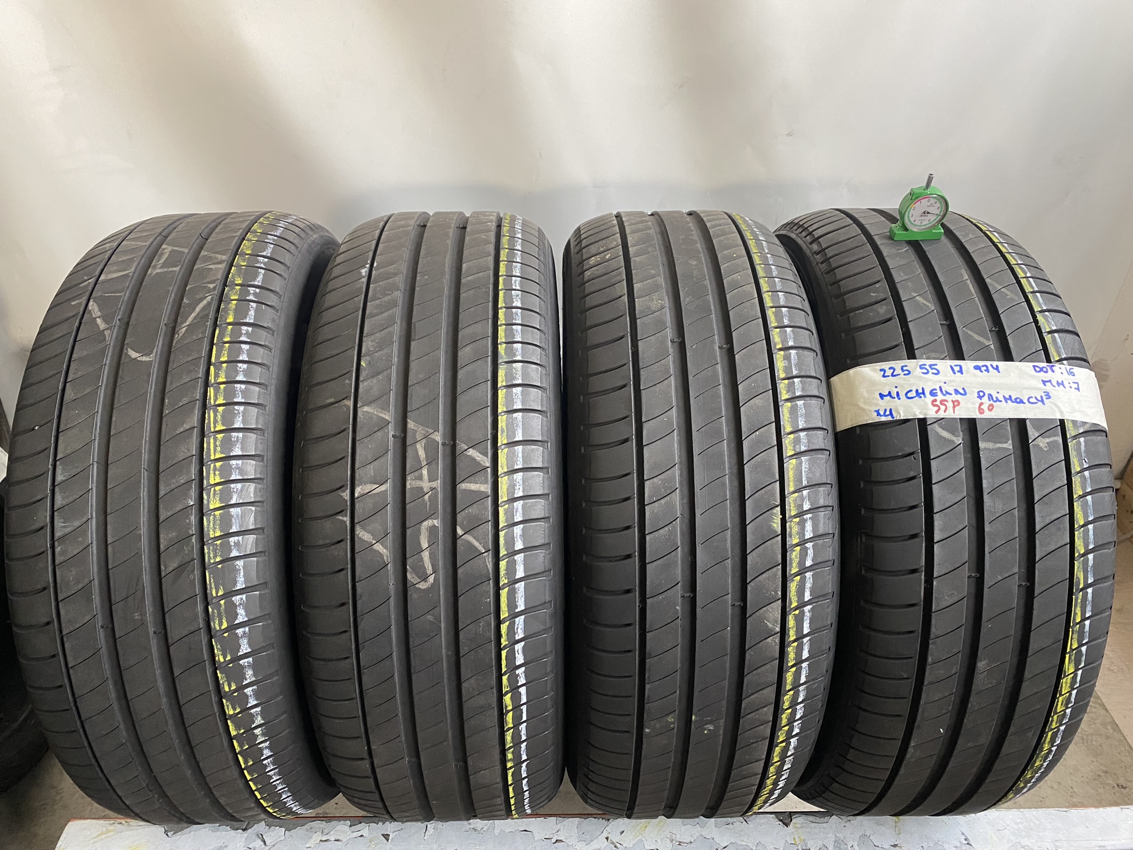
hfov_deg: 67.3
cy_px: 425
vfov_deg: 53.1
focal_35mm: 26
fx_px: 851
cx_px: 566
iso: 250
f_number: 1.8
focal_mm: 4.25
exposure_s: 1/60
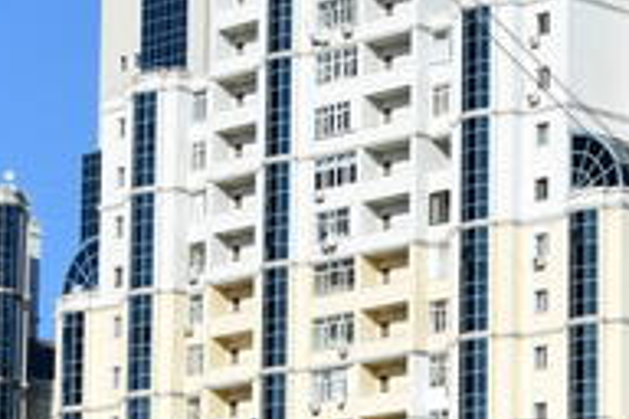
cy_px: 501
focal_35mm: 190
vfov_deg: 7.2
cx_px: 963
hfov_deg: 10.4
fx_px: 3319
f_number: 8
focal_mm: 28
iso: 100
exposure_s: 1/250
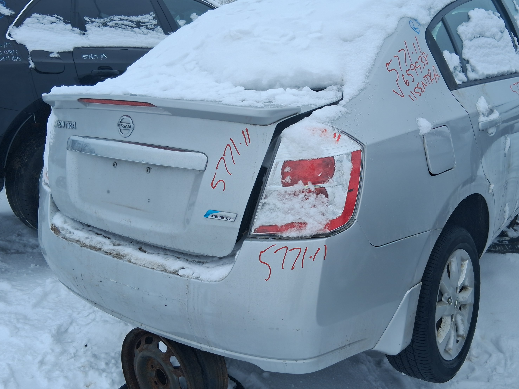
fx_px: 540
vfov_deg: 39.7
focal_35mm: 36
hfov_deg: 51.3
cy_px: 199
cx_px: 288
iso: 25
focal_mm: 3.98
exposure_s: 1/494
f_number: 1.8
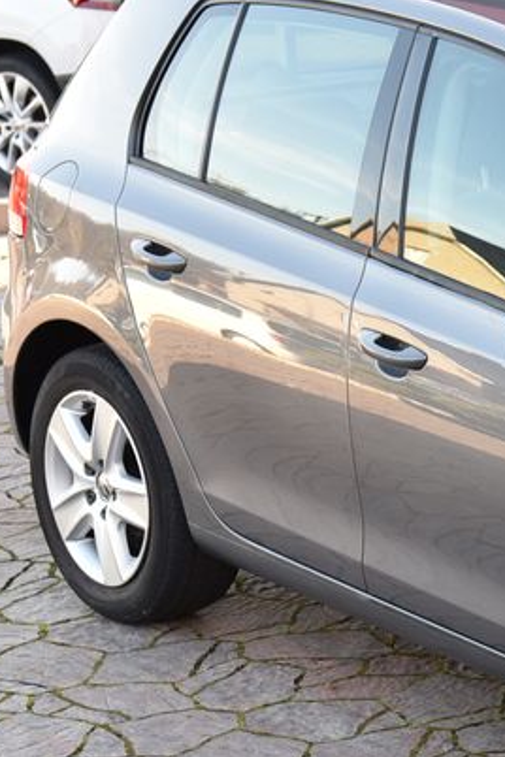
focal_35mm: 158
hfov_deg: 8.4
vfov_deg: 13.0
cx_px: 878
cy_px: 414
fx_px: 3324
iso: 500
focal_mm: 62
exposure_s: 1/125
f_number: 5.6
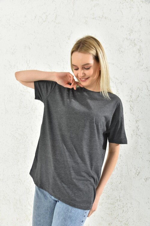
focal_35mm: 34
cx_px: 75
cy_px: 113
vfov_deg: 55.8
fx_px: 212
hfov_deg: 38.9
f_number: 7.1
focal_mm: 34
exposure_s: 1/160
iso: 100
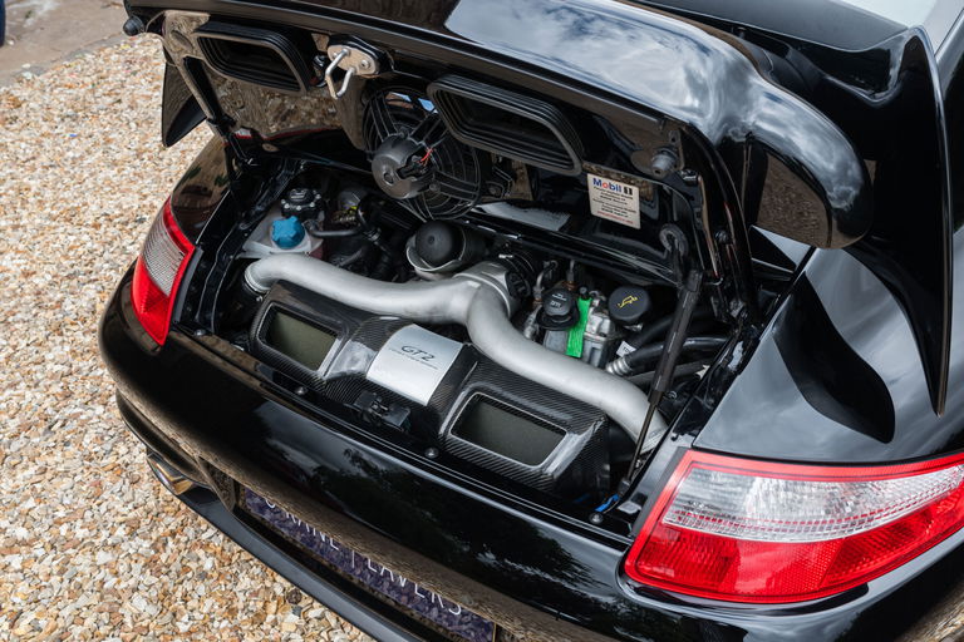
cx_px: 482
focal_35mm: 35
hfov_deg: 54.4
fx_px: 937
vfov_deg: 37.9
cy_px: 321
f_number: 9
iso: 400
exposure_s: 1/80
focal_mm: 35
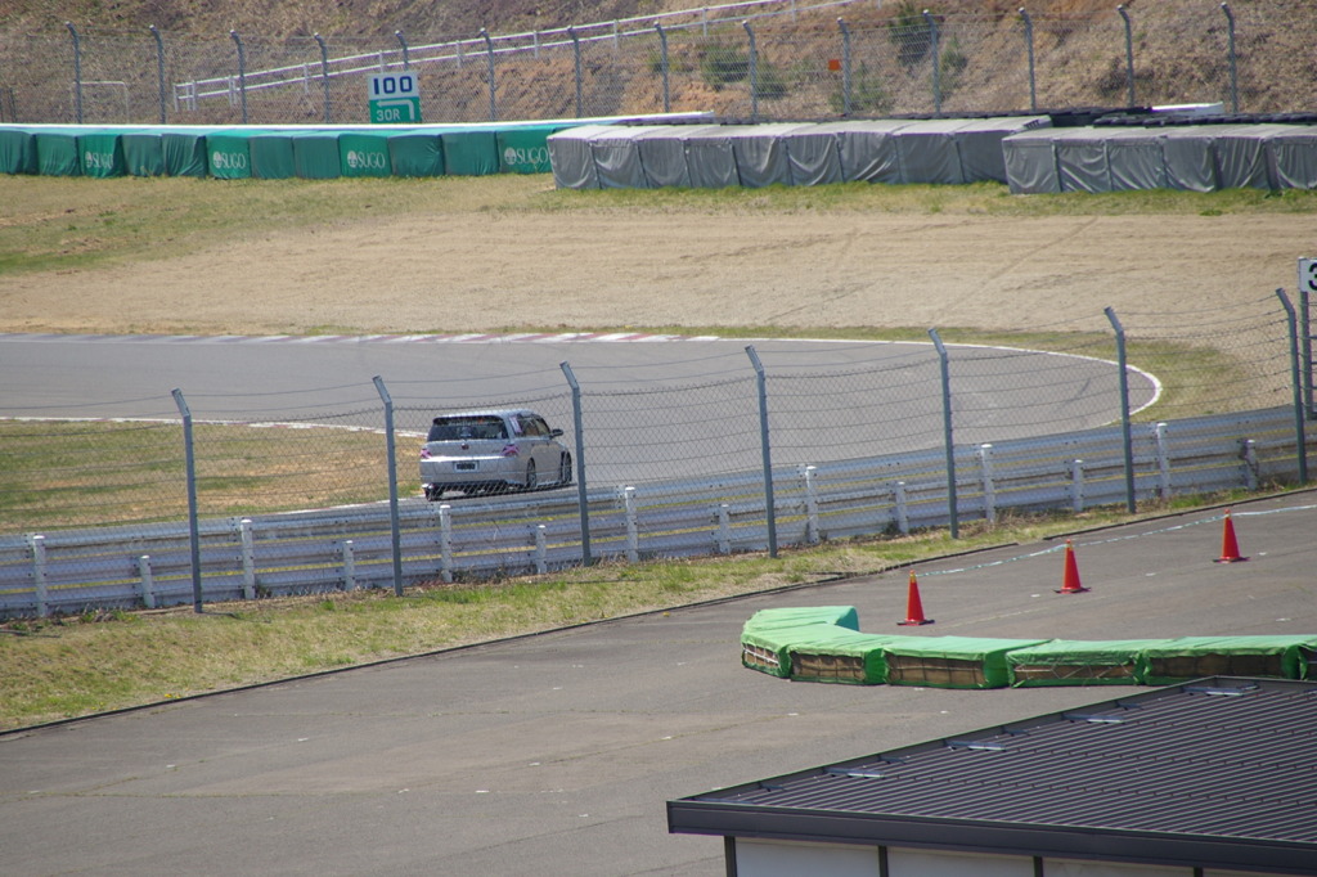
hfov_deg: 5.5
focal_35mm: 375
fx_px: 13714
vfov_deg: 3.7
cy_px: 438
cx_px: 658
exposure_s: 1/500
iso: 200
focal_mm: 250
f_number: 8
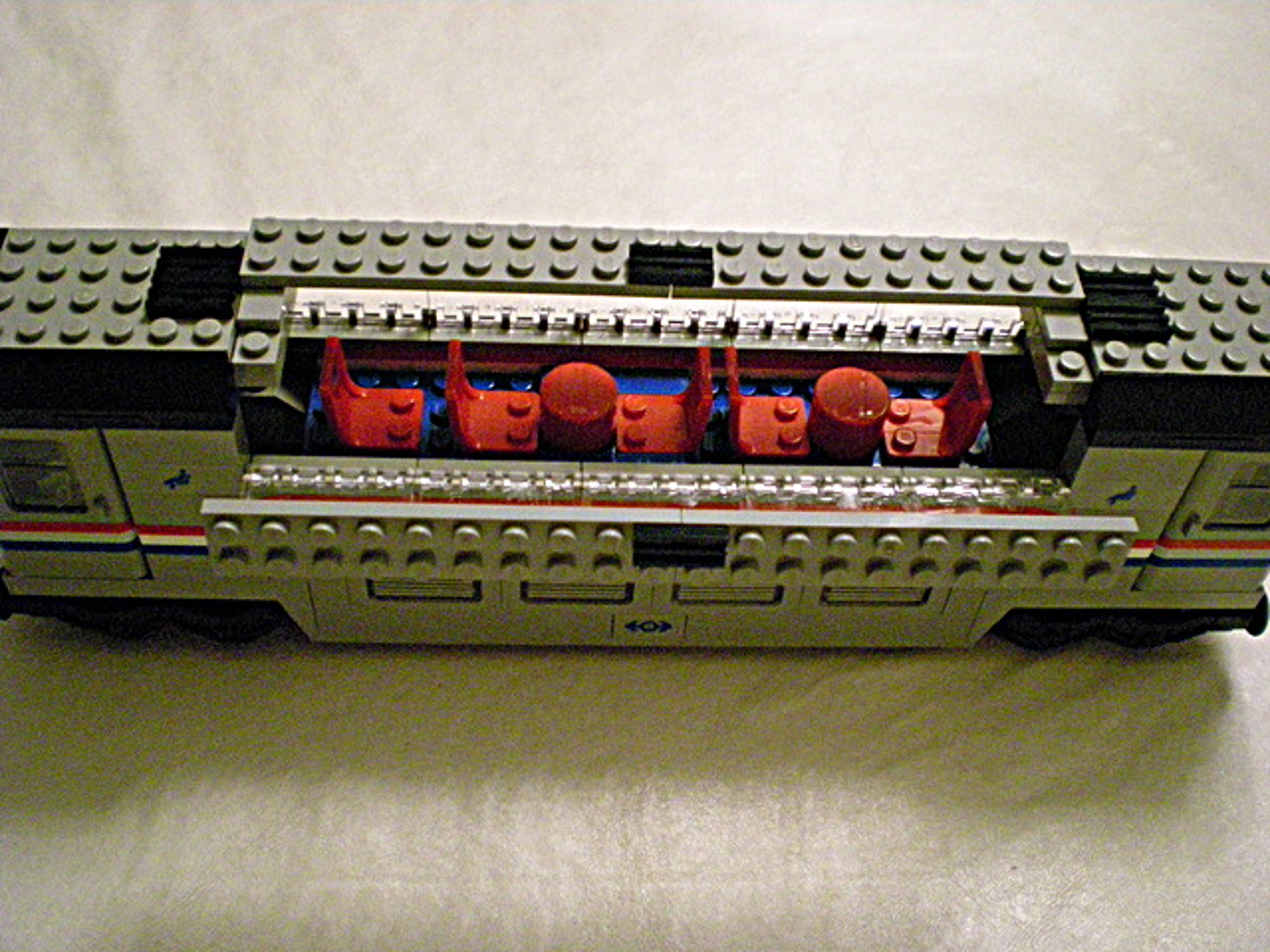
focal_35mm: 38
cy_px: 476
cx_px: 635
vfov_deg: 37.7
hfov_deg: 49.0
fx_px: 1394
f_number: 3.1
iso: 800
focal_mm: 6.3
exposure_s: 1/40.8
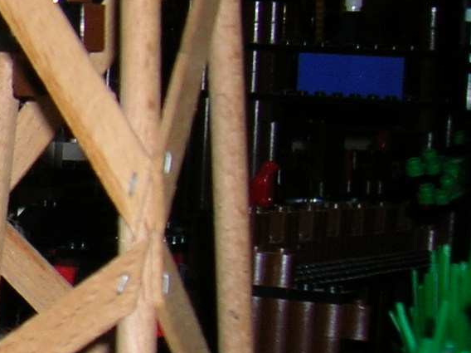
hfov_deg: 12.6
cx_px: -477
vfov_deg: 10.8
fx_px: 1863
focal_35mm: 137
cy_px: 217
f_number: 2.9
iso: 50
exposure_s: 1/60.1
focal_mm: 5.7
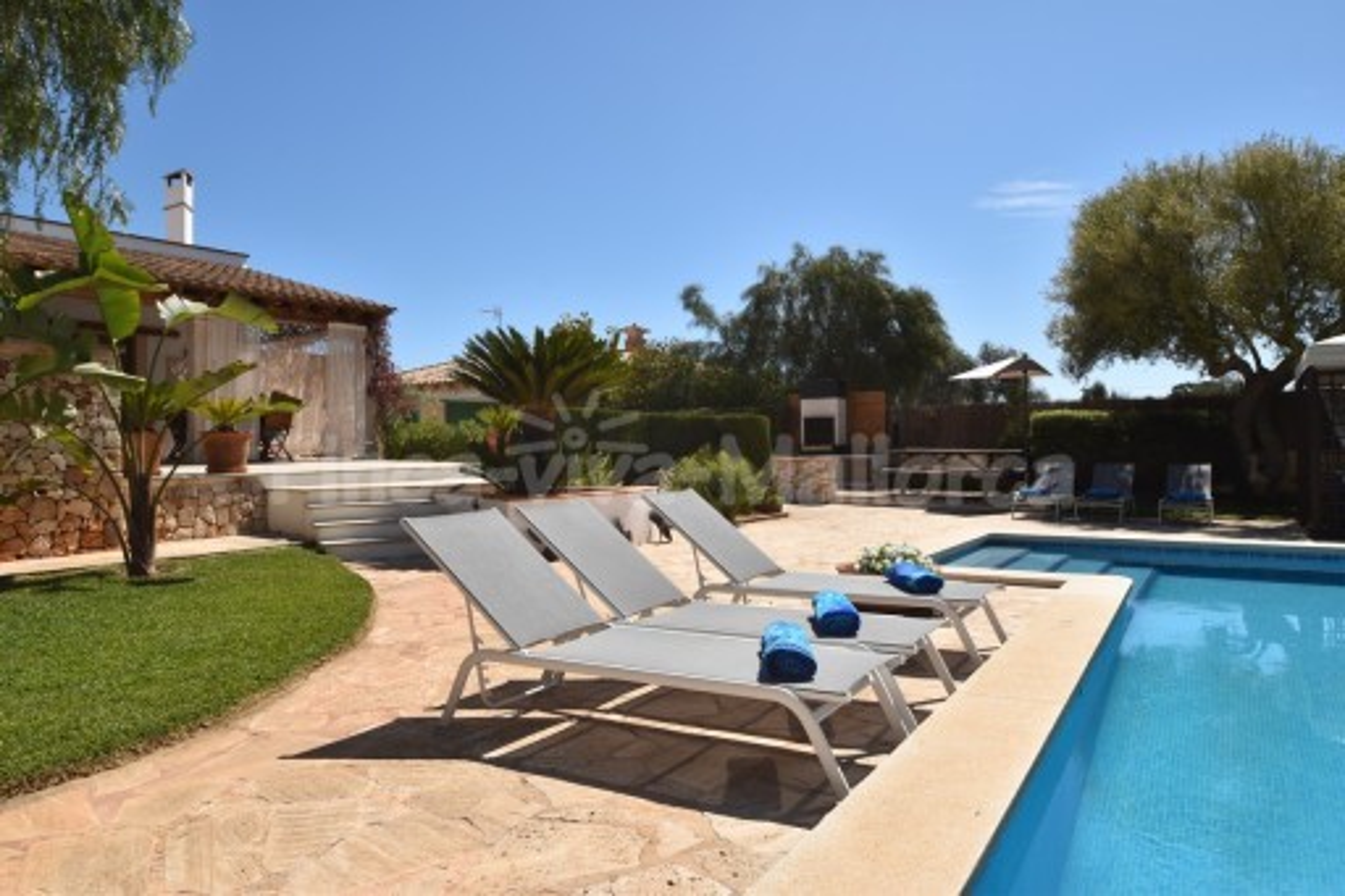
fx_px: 896
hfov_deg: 73.8
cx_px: 672
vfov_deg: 53.1
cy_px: 448
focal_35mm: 24
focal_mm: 16
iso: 100
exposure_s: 1/200
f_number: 11
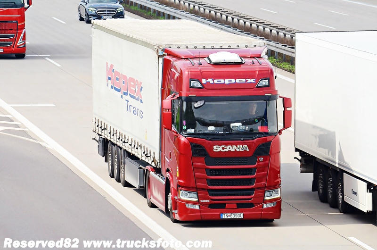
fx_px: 3135
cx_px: 188
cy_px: 125
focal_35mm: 300
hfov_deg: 6.9
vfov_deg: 4.6
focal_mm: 200
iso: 800
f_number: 10
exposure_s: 1/1000
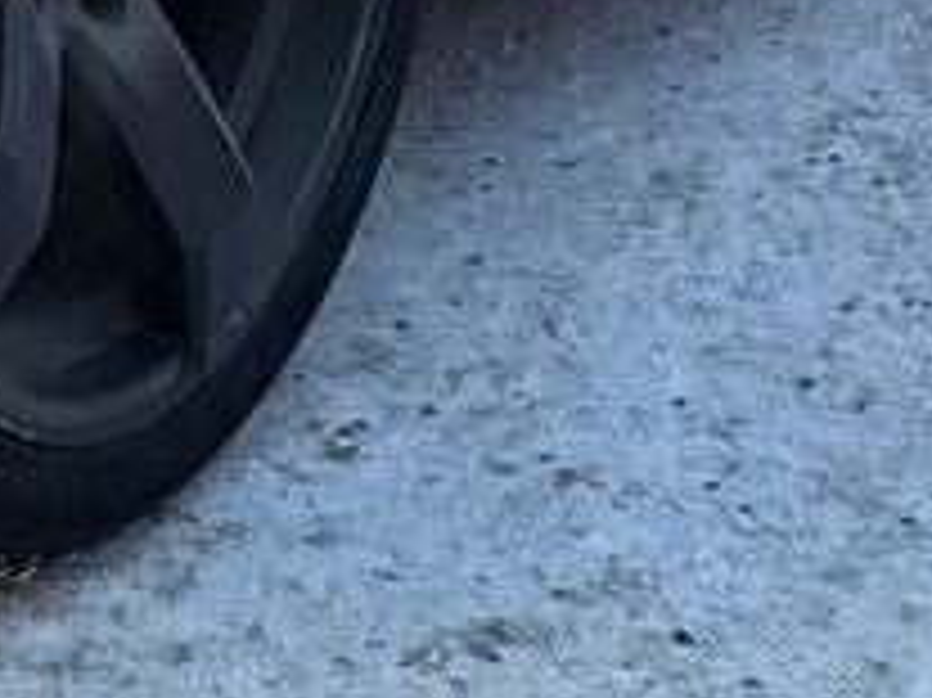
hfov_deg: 10.9
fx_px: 4494
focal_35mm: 167
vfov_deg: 8.1
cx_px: -828
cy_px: -1013
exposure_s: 1/60
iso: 500
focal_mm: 6.76
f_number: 1.78
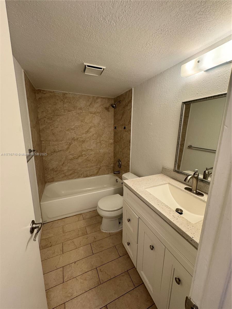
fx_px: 125
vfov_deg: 102.1
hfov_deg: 85.7
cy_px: 154
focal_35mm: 14
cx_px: 116
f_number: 2.2
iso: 200
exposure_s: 1/120
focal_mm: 2.22
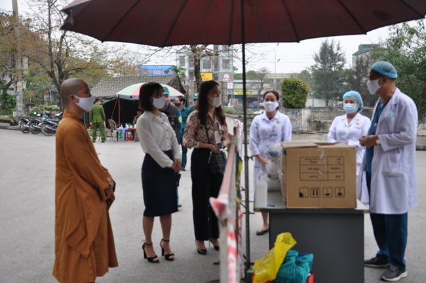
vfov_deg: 31.8
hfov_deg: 46.4
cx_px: 213
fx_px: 496
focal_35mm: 42
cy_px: 142
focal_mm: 28
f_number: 5.6
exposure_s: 1/125
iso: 200
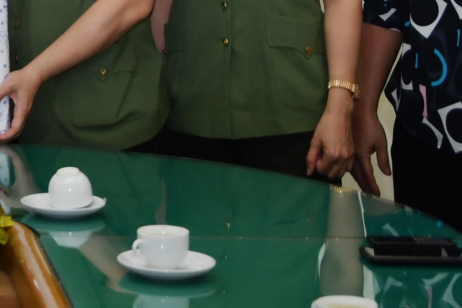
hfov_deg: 12.3
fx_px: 2041
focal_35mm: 159
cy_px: -196
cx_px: -217
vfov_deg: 8.4
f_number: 4.5
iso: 400
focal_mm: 28
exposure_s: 1/200
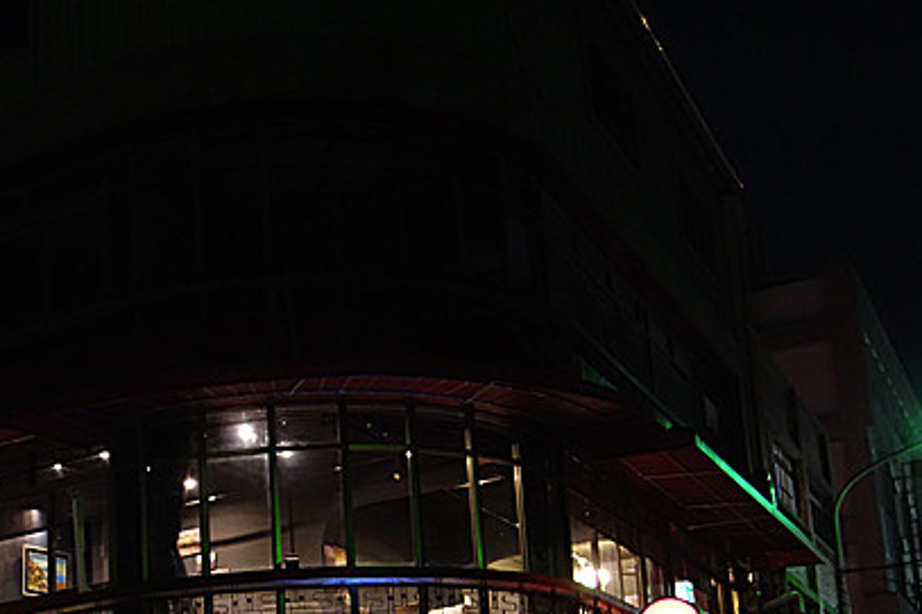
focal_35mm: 55
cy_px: 561
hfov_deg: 36.0
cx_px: 331
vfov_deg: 23.9
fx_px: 1408
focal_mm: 10.4
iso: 800
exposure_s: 1/20
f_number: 1.8
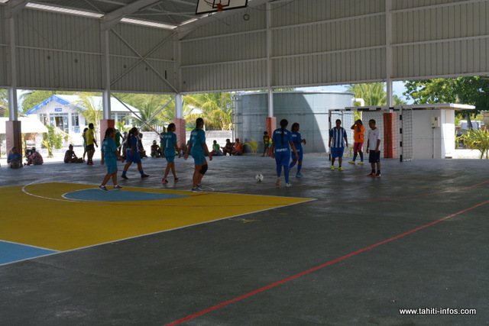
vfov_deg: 29.9
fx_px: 611
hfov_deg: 43.6
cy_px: 163
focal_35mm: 45
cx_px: 244
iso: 1000
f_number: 13
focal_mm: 30
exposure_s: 1/640
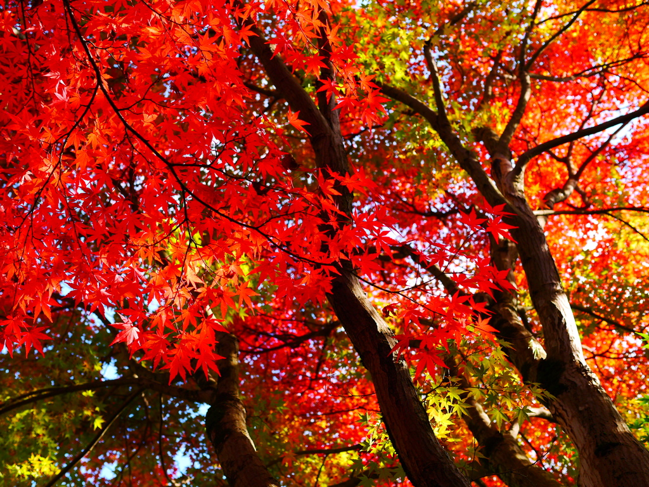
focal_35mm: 50
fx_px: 937
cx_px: 324
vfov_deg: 29.1
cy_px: 244
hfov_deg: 38.2
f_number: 4
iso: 160
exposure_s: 1/200
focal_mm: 25
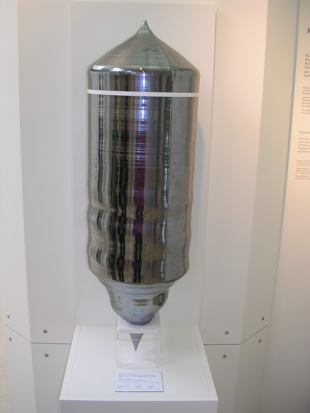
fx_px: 454
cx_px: 155
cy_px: 206
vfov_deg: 49.0
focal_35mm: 38
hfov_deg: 37.7
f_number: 2.8
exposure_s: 1/30
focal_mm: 5.8
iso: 50
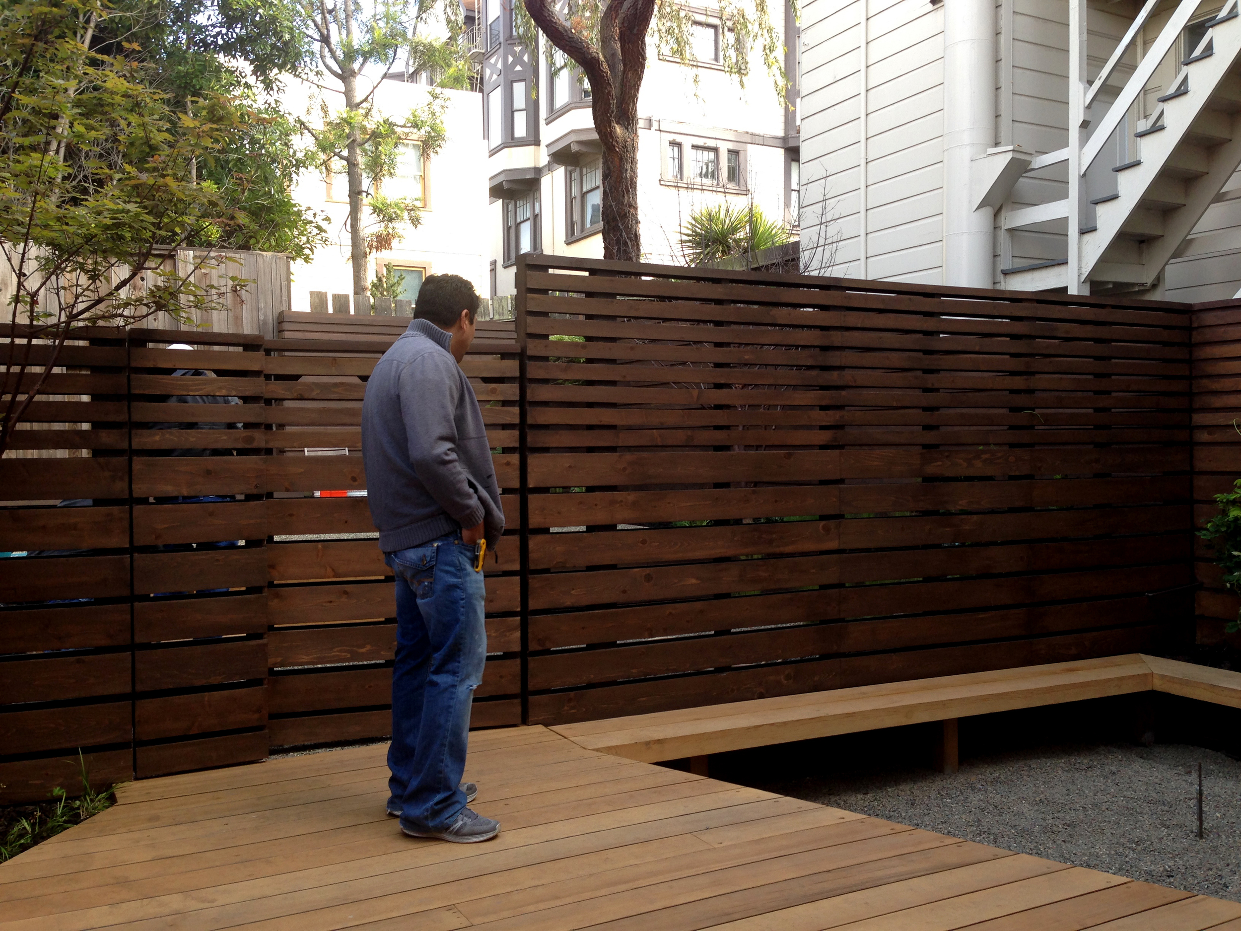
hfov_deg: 55.4
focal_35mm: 33
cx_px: 620
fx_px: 1183
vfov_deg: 42.9
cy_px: 466
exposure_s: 1/120
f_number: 2.4
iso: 50
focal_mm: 4.12
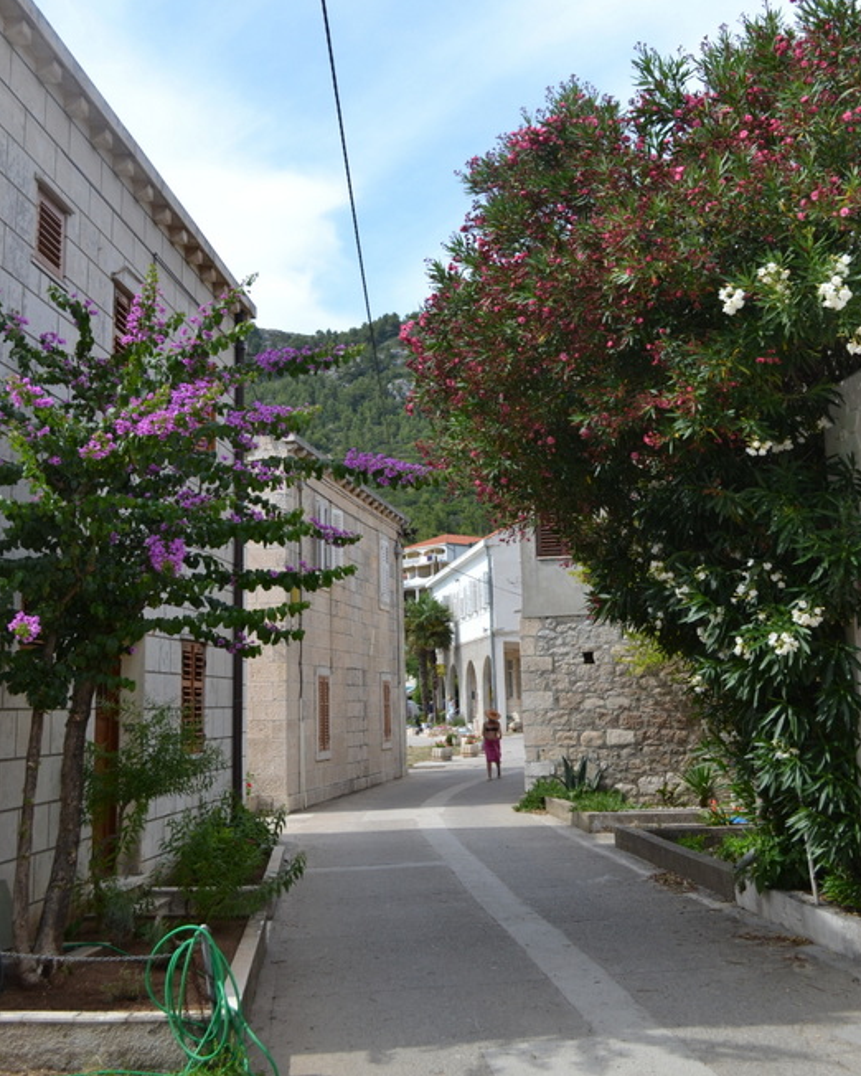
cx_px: 437
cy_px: 429
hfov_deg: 39.2
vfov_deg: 47.6
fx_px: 1210
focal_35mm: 38
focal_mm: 22
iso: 400
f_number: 5.6
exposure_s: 1/1250
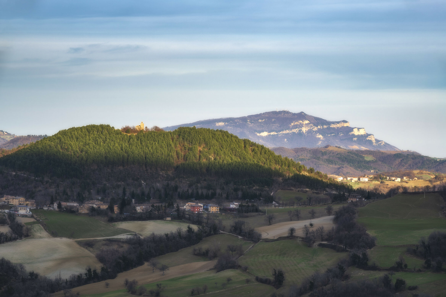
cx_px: 223
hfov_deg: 14.2
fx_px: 1796
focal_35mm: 145
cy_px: 148
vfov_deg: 9.5
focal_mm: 145
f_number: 8
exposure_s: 1/100
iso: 64
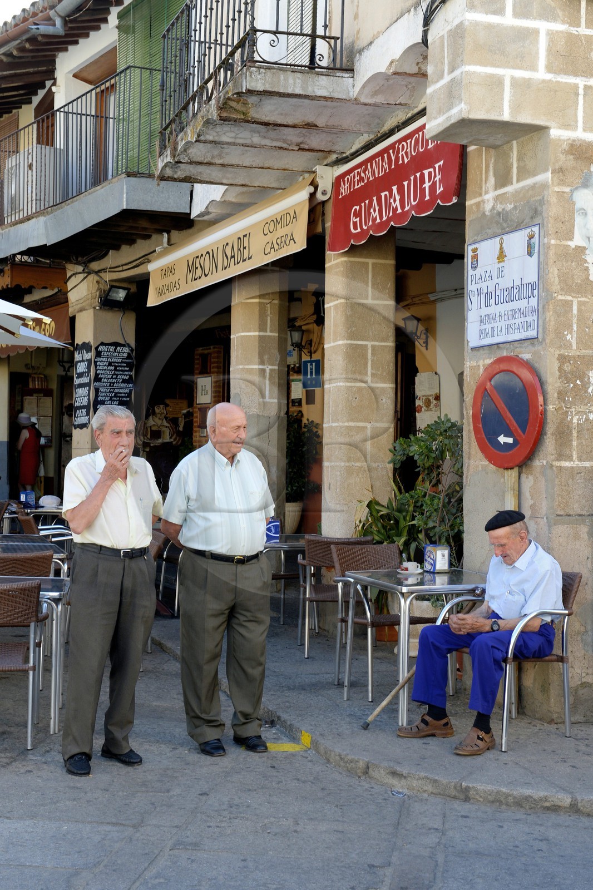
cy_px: 445
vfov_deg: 39.6
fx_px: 1236
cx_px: 296
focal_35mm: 50
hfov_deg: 27.0
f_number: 9
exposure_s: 1/160
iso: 400
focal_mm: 50
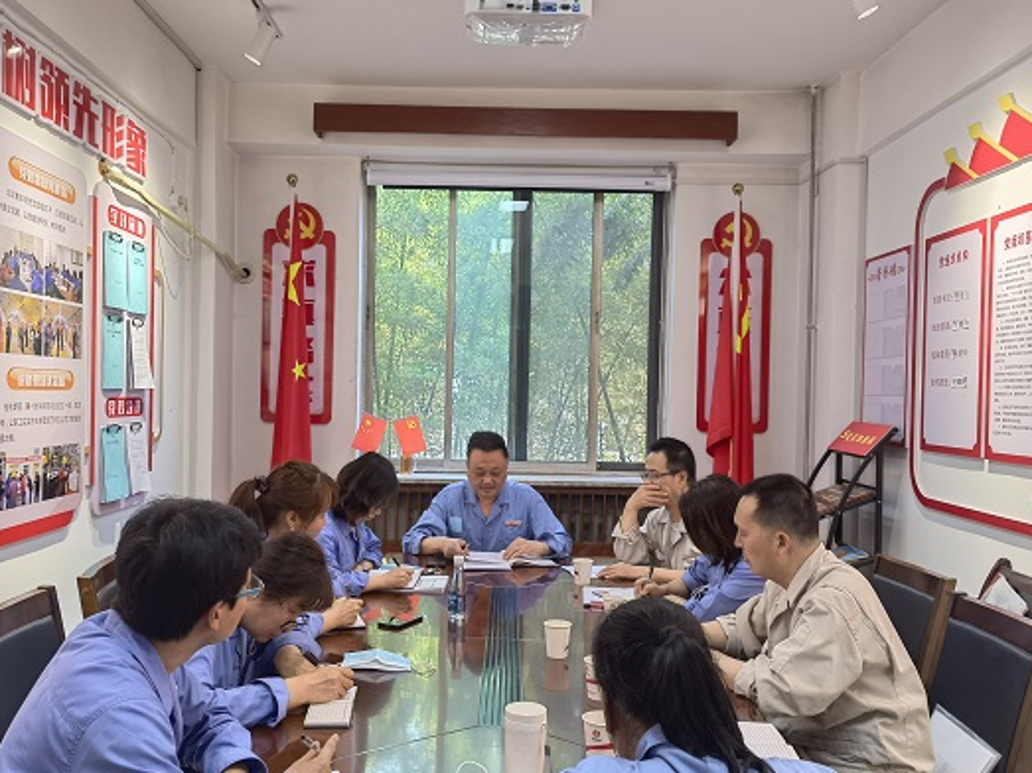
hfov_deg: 58.3
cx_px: 493
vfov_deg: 45.4
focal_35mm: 31
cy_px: 414
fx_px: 924
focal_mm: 5.54
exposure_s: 1/300
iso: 200
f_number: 1.8
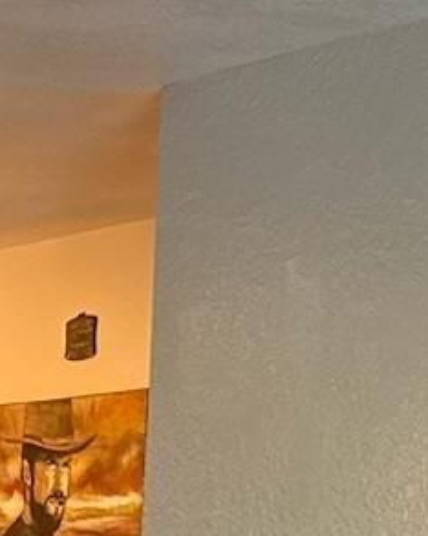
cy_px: 1107
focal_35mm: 164
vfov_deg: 10.7
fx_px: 2599
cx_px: -470
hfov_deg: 8.8
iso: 250
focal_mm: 6.86
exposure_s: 1/60
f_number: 1.78
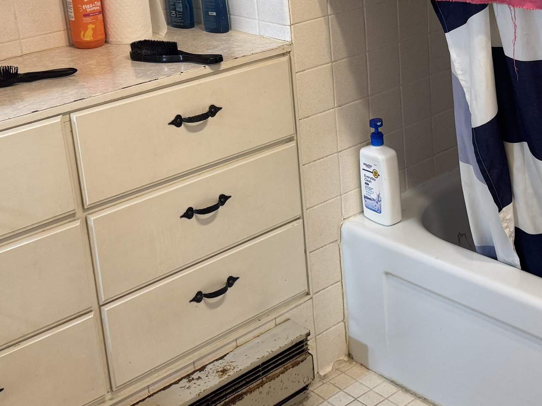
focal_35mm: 57
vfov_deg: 25.3
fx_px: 893
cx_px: 376
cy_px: 88
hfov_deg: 33.4
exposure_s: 1/60
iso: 160
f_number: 1.78
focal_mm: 6.76
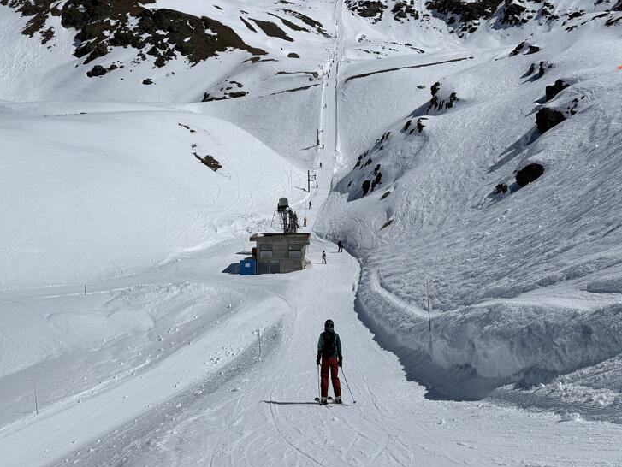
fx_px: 611
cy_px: 159
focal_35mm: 34
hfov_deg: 53.9
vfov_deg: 41.3
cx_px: 288
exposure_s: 1/32258
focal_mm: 6.76
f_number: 1.78
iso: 64
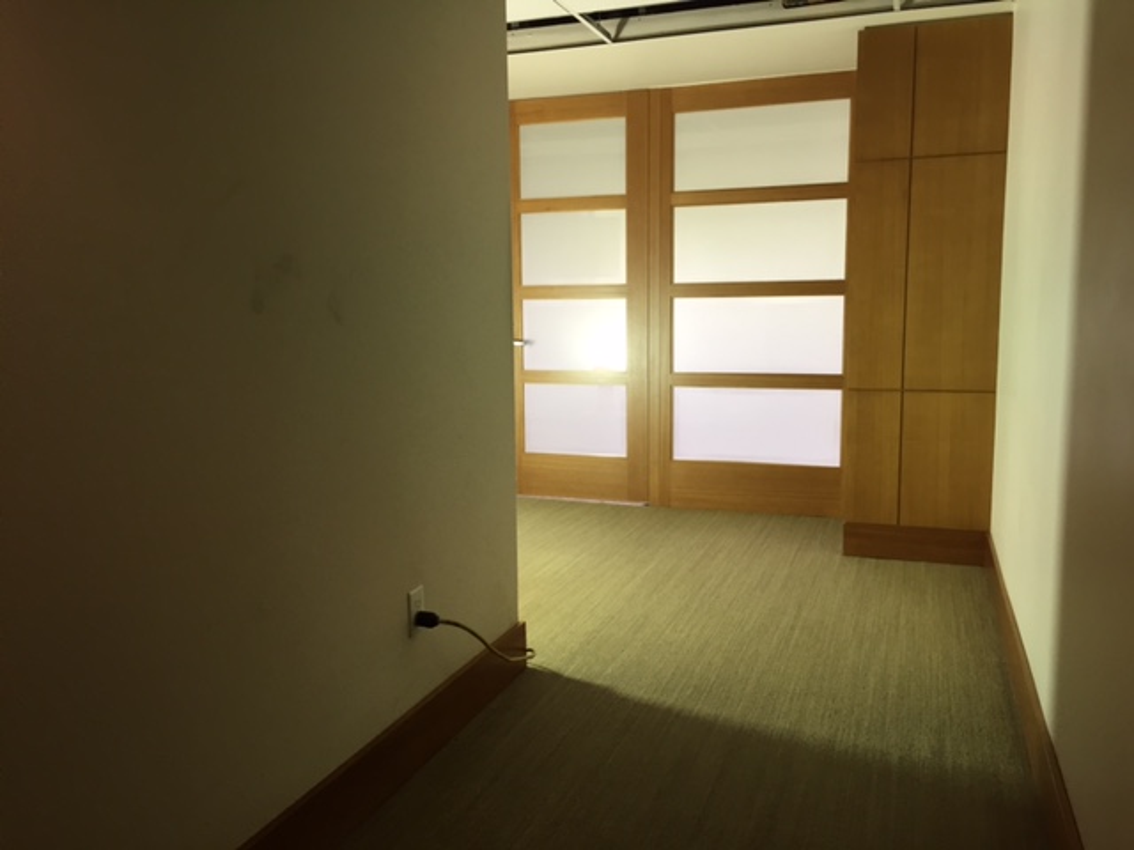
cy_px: 425
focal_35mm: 29
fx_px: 950
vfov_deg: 48.2
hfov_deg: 61.7
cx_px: 567
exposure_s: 1/30
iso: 32
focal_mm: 4.15
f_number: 2.2
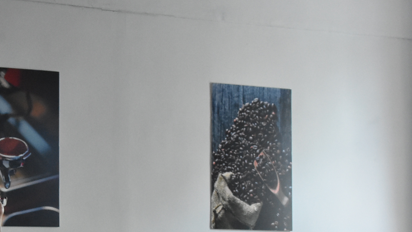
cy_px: 194
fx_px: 1314
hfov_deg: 17.7
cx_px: 98
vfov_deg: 10.0
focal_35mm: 120
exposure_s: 1/45
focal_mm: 31
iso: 2500
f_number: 9.5
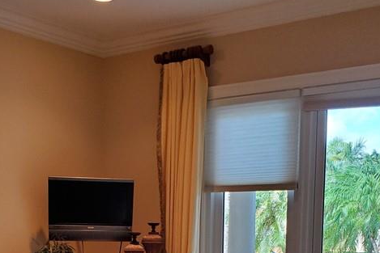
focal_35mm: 59
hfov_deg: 33.9
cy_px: 290
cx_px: 178
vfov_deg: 21.6
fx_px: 623
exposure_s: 1/120
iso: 200
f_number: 2.4
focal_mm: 4.3
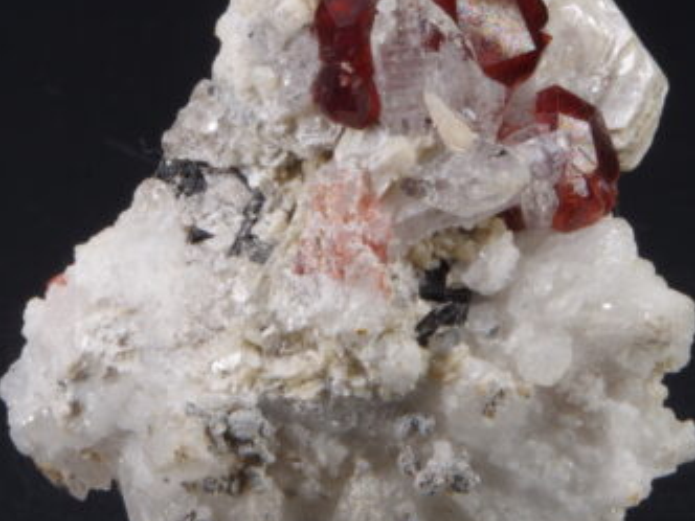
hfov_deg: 15.2
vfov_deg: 11.4
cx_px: 343
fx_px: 2610
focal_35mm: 130
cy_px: 225
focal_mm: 50
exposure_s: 1/1.25
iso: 100
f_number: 6.3
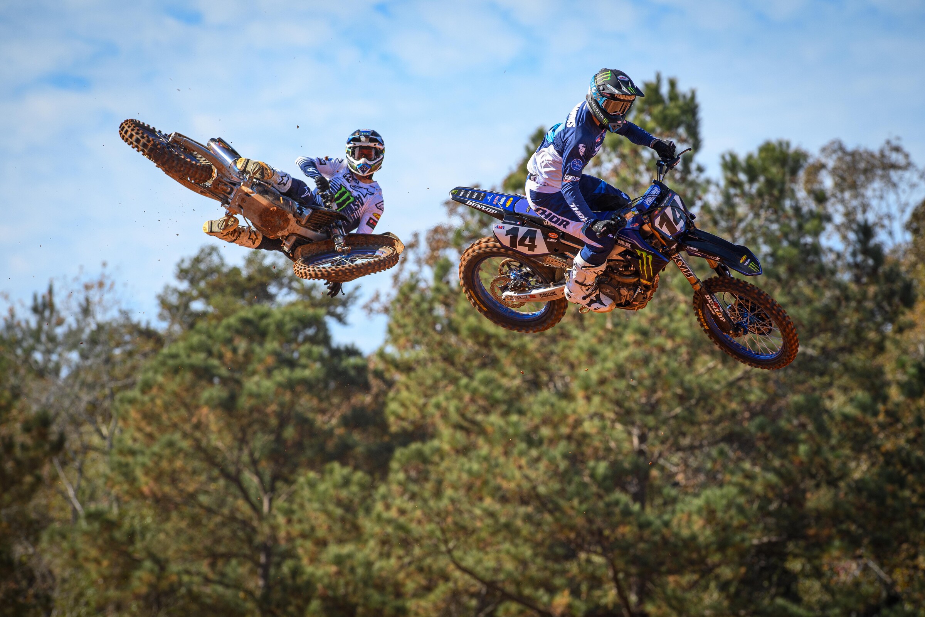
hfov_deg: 6.9
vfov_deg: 4.6
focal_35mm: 300
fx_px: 7708
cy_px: 308
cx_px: 462
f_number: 7.1
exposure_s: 1/1250
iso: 1000
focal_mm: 300
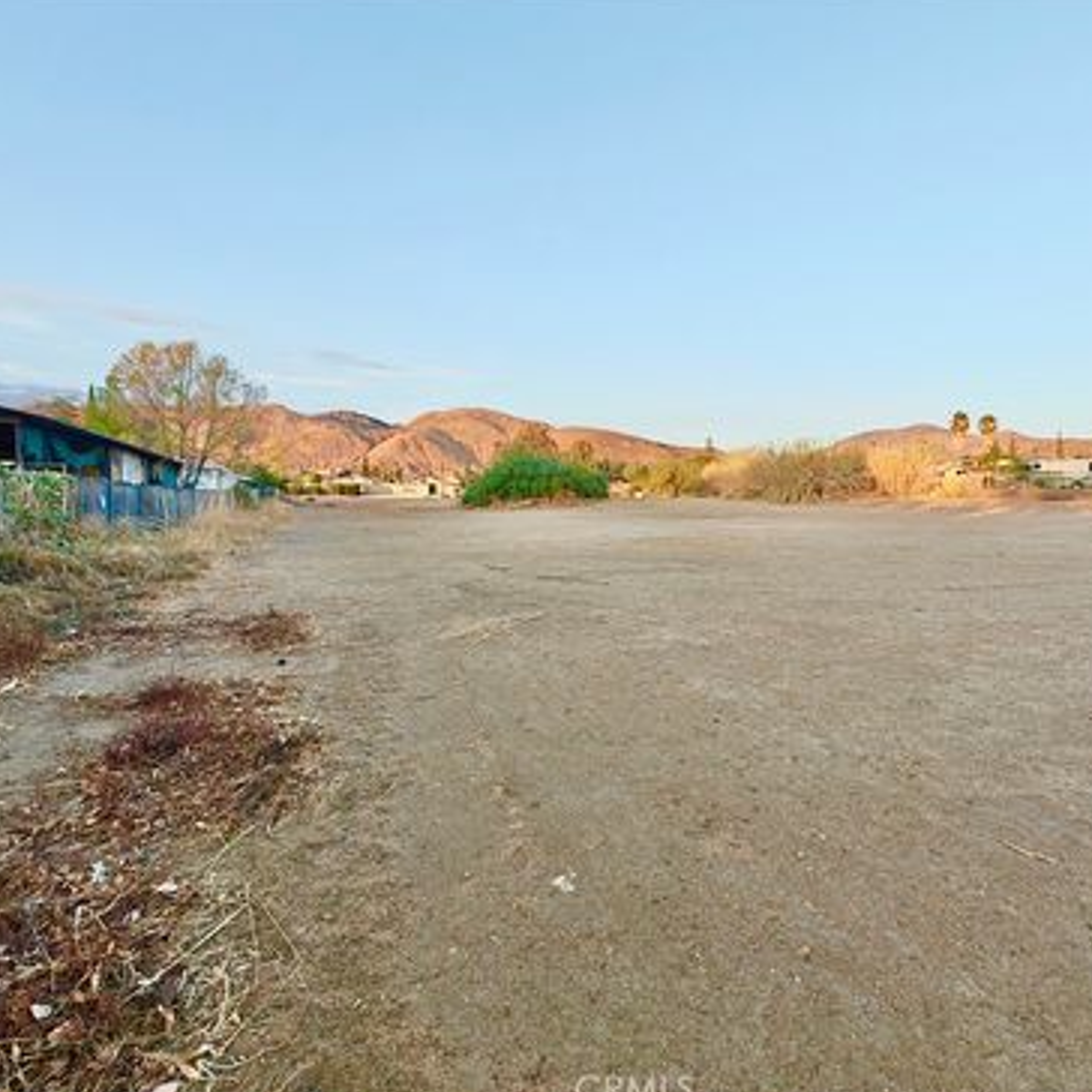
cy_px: 548
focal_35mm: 17
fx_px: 607
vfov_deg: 84.0
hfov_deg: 83.2
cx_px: 639
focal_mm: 2.62
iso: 64
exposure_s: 1/137
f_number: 2.2
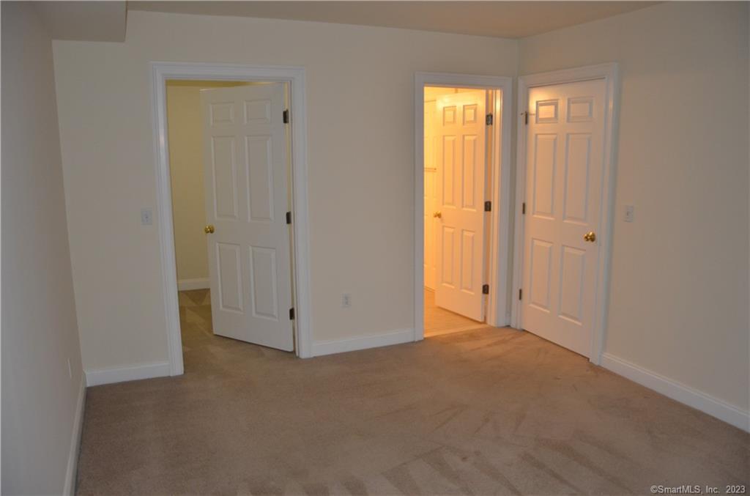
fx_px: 561
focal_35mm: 27
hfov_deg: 67.5
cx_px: 375
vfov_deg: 47.7
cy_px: 248
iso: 800
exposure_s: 1/60
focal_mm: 18
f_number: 3.5
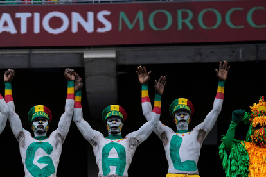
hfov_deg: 9.3
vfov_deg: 6.2
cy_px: 145
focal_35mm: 220
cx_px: -20
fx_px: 1625
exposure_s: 1/1600
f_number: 2.8
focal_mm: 89
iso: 320
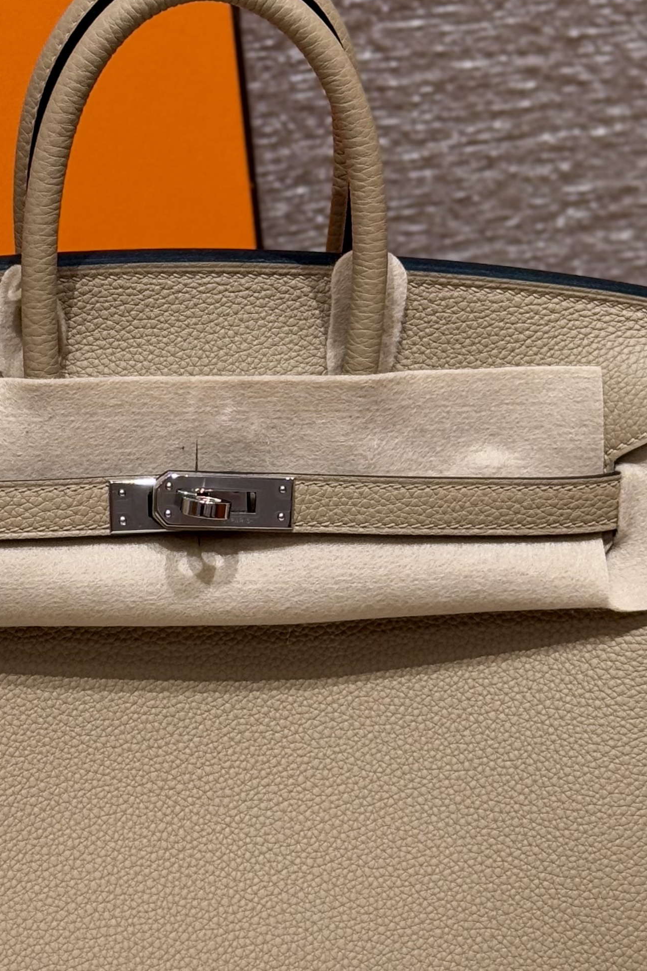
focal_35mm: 101
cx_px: 181
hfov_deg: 13.5
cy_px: 510
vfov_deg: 20.2
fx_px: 2723
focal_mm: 6.76
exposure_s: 1/100
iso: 80
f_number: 1.78
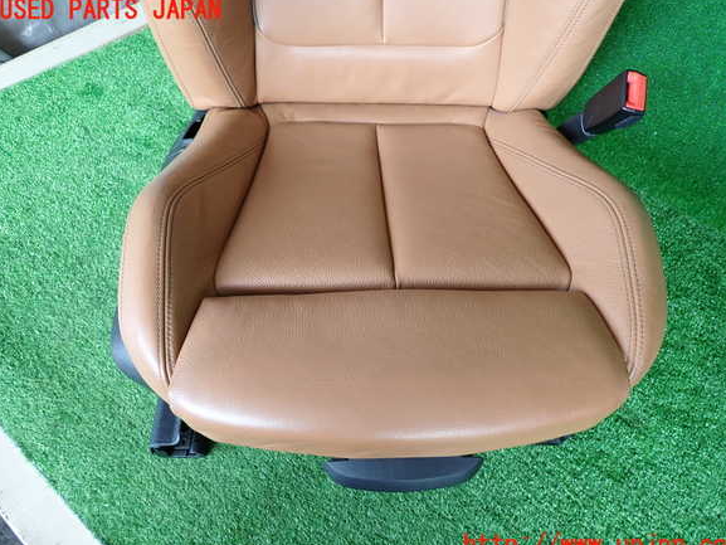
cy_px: 278
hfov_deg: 67.3
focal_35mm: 26
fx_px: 545
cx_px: 370
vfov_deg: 53.1
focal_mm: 4.5
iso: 200
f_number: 2
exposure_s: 1/60
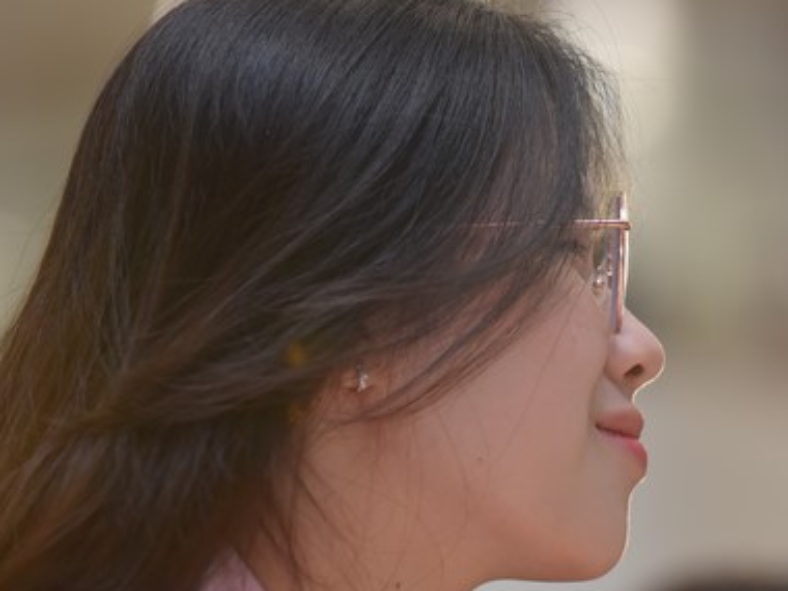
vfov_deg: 5.8
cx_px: 533
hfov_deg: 7.8
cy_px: 312
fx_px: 5805
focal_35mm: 255
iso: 640
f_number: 4
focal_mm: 155
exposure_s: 1/125
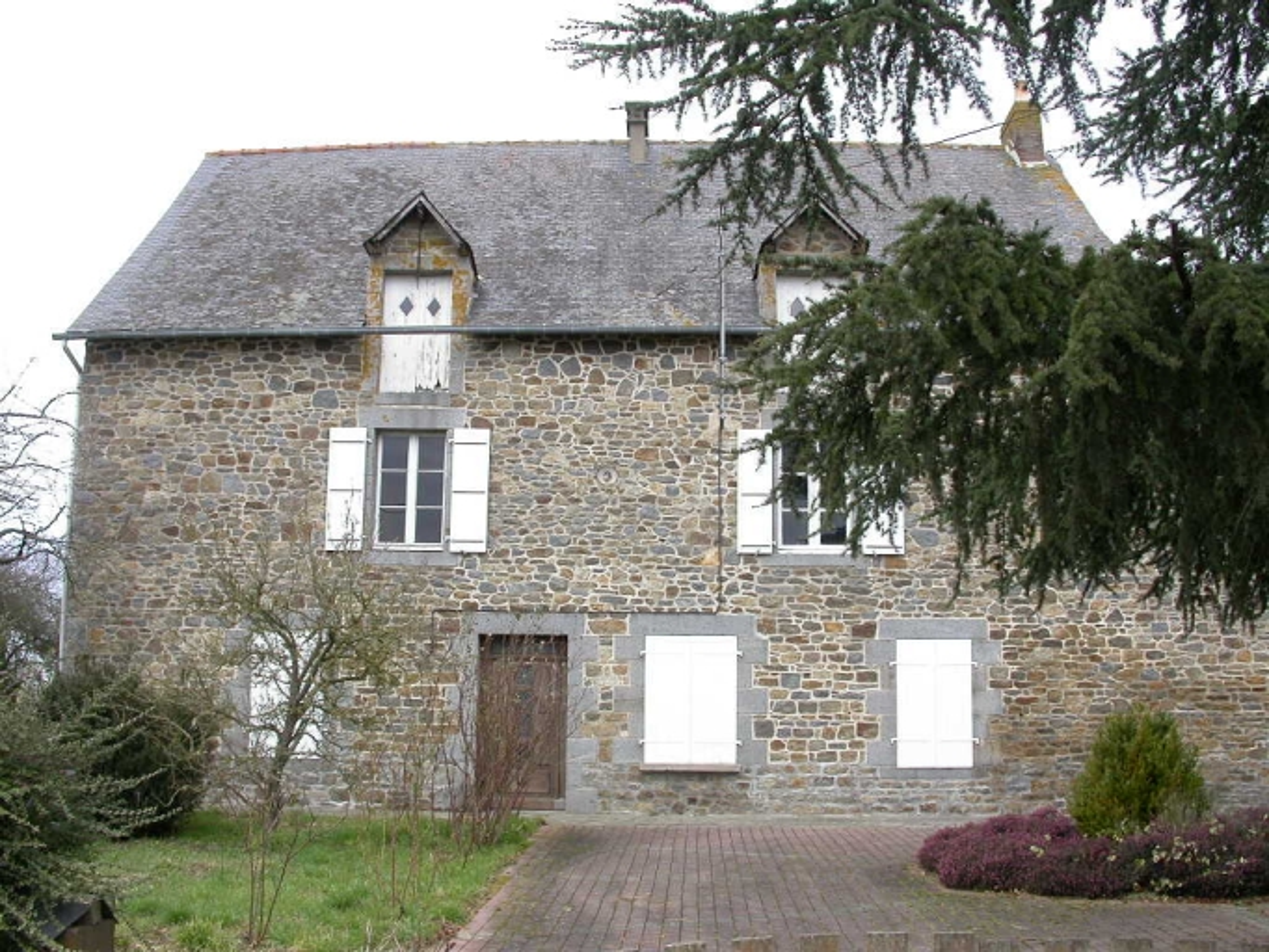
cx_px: 634
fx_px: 1394
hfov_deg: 49.0
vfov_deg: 37.7
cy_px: 476
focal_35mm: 38
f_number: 4.7
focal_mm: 7.85
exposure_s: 1/129
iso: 100
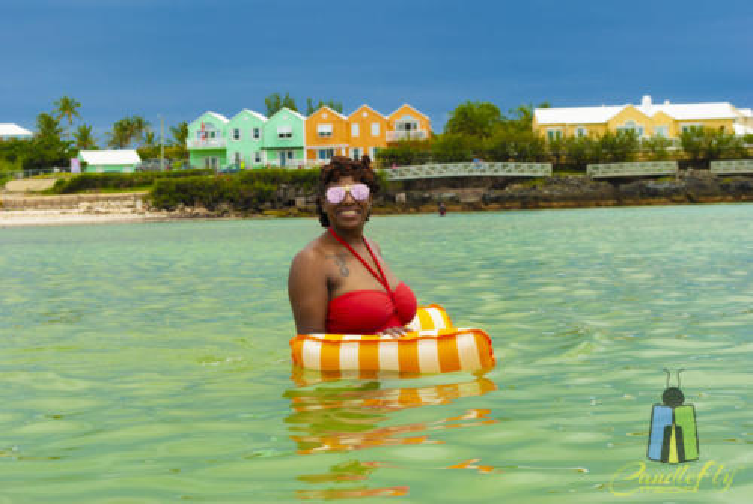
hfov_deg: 24.6
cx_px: 376
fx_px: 1728
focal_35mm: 82
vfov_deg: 16.6
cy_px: 252
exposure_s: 1/400
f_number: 10
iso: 100
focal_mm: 55
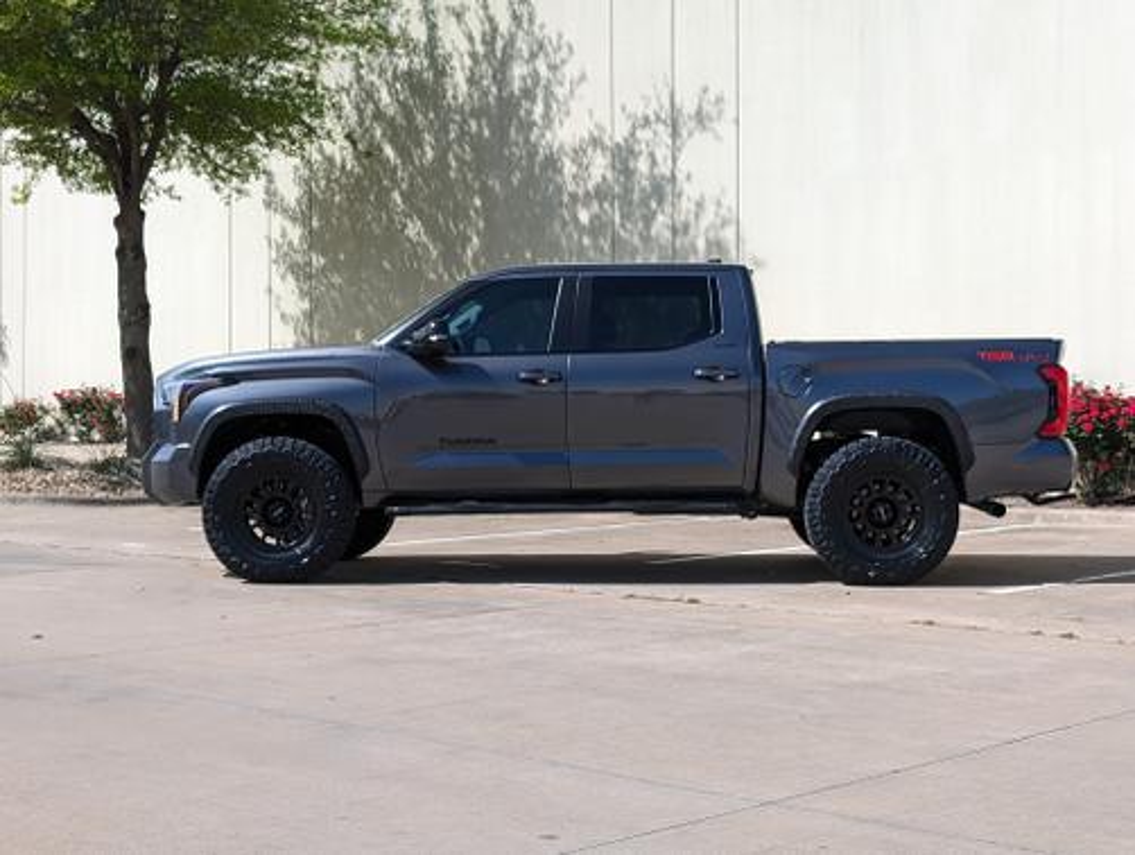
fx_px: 1609
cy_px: 428
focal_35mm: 49
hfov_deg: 38.9
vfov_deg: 29.7
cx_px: 568
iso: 26
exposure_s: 1/1048
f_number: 1.68
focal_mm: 6.9
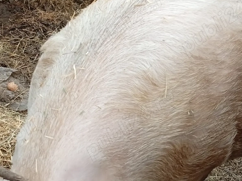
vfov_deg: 15.8
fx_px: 650
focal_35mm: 93
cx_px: 177
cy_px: 132
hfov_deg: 20.9
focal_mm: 3.98
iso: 65
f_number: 1.8
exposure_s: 1/50
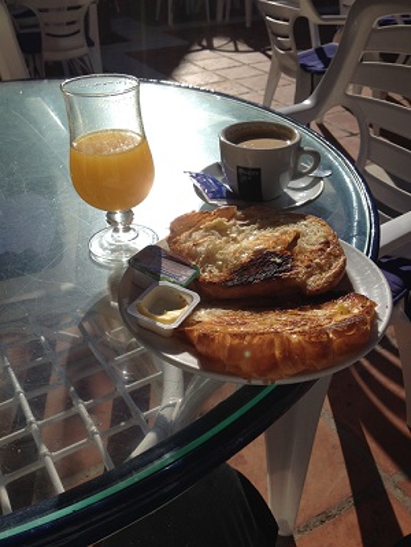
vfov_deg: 52.6
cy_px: 274
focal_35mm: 35
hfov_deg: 40.8
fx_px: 553
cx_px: 206
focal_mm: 4.28
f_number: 2.4
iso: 50
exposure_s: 1/4255
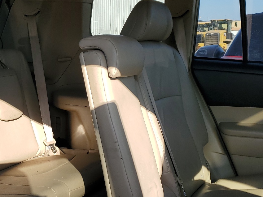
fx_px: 372
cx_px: 91
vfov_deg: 29.6
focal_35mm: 49
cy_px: 119
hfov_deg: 38.5
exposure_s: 1/909
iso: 50
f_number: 1.5
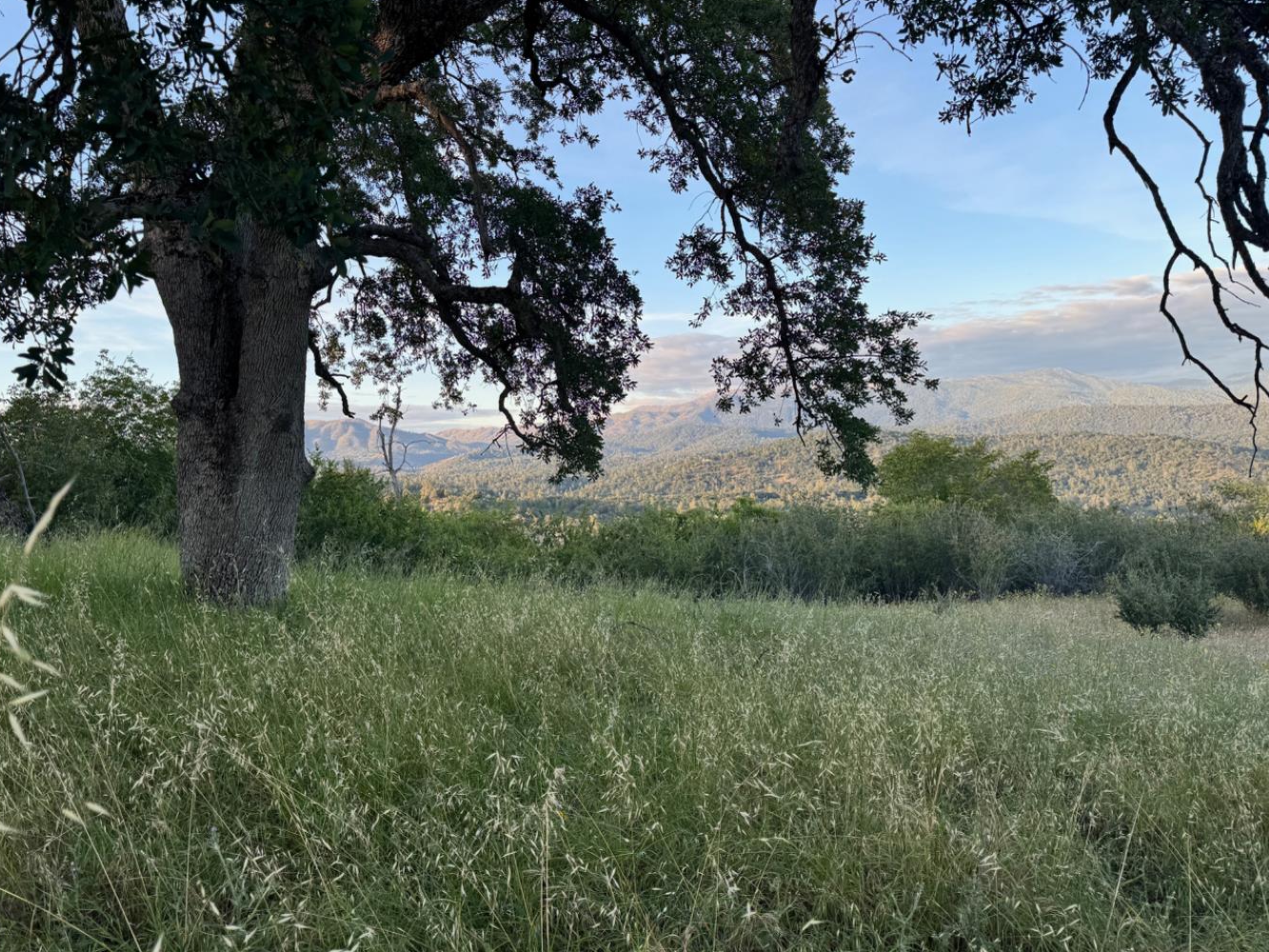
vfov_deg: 51.3
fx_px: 990
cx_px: 582
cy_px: 437
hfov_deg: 65.2
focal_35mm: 27
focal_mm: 6.76
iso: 80
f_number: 1.78
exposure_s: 1/562
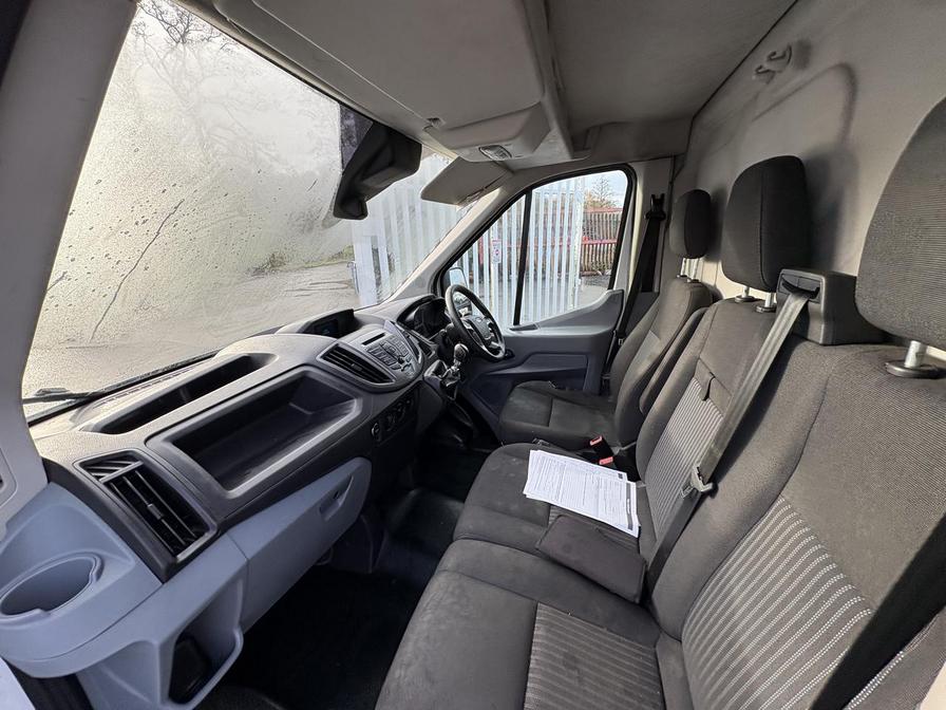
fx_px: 383
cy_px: 355
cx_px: 473
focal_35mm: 14
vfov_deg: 85.7
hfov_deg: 102.1
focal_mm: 2.22
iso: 50
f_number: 2.2
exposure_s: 1/137
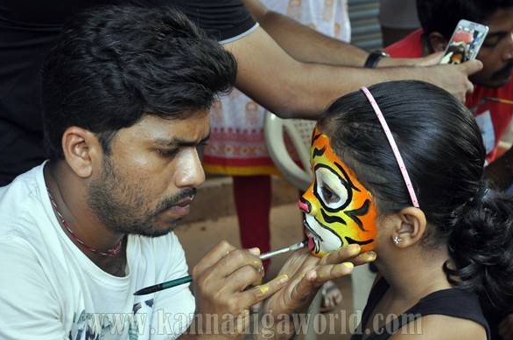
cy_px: 210
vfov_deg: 18.9
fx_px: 1020
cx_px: 246
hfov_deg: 28.2
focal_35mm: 72
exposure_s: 1/40
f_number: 5
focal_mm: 35
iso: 1000
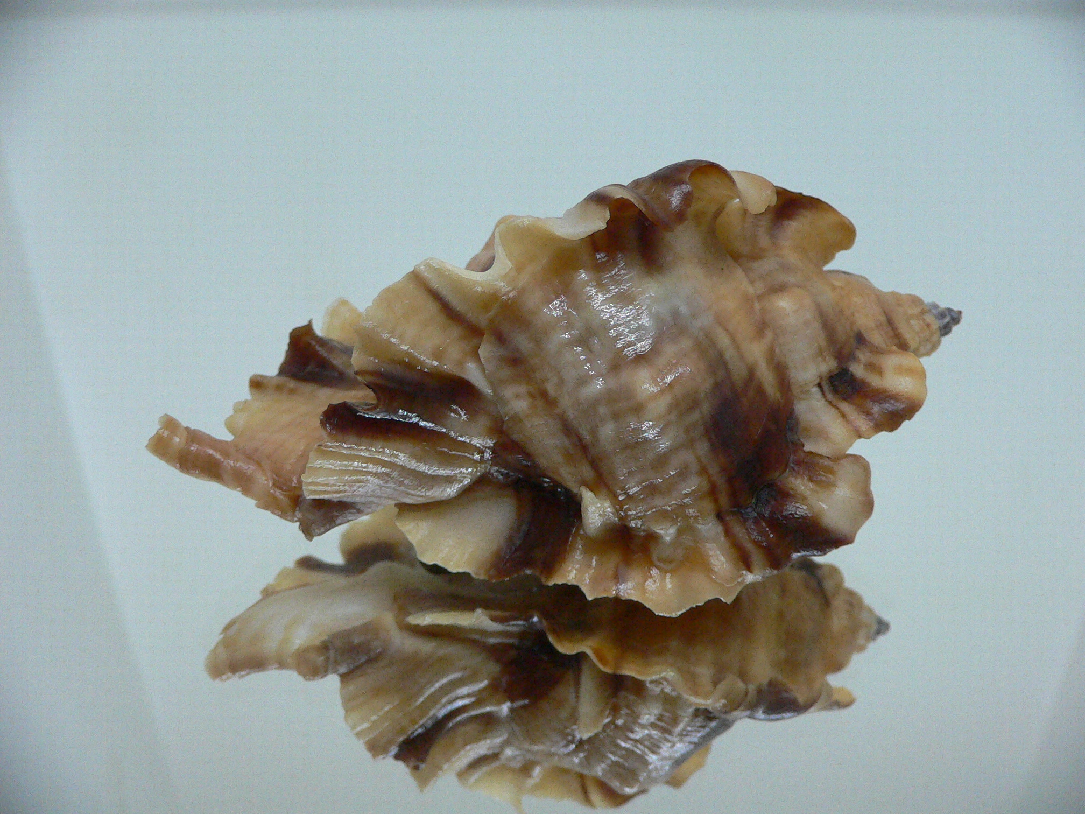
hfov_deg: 52.6
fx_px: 1097
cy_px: 407
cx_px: 542
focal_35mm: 35
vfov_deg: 40.7
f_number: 2.8
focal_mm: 4.6
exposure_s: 1/50
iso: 200
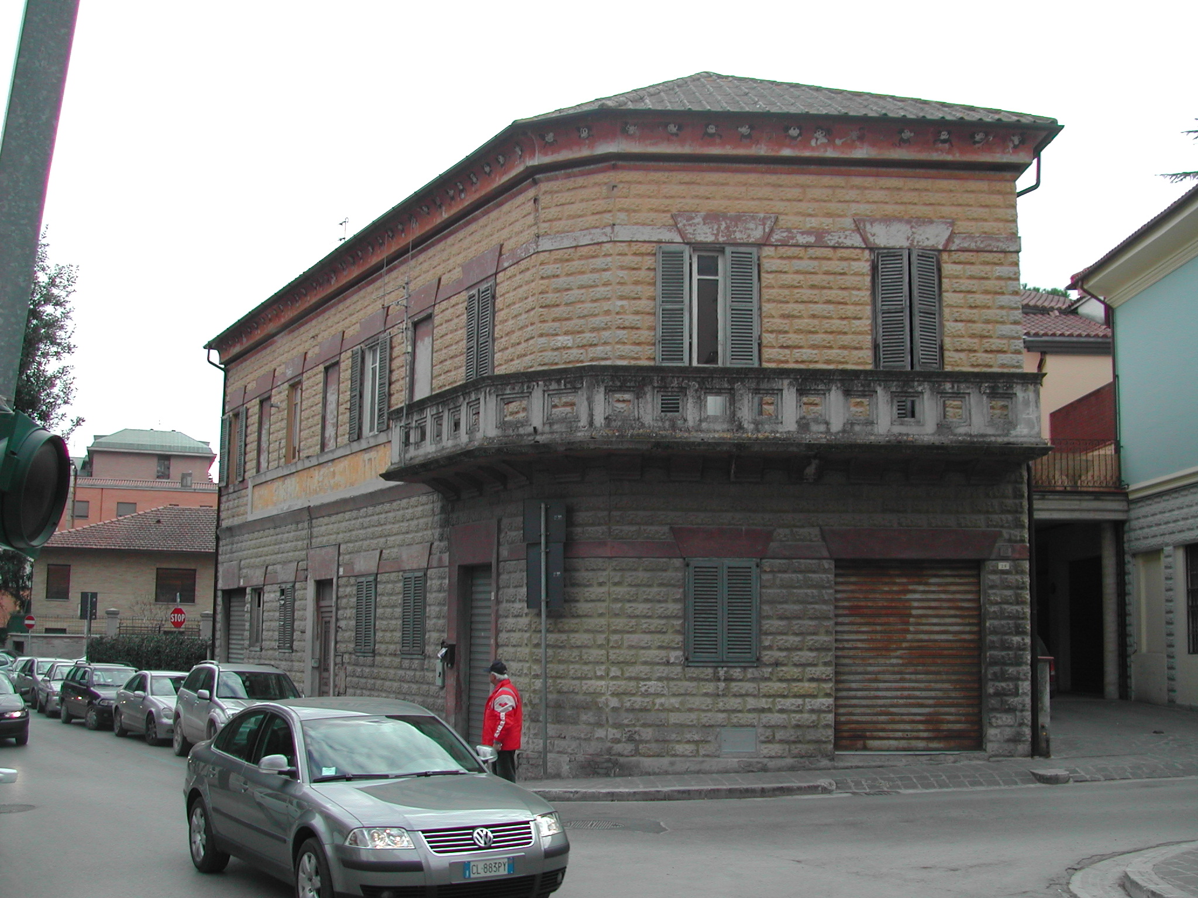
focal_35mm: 38
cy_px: 449
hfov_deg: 49.0
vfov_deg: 37.7
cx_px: 599
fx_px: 1315
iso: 100
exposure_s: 1/483
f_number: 2.8
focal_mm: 8
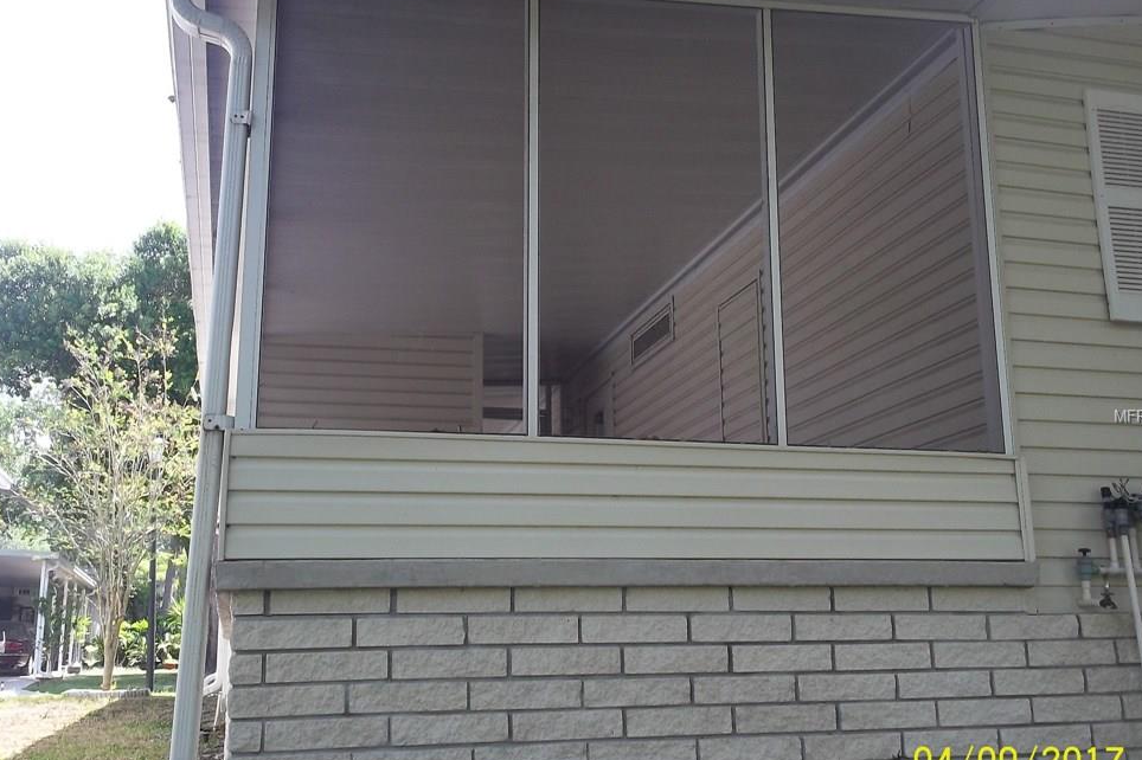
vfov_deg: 31.9
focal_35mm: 42
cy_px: 417
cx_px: 579
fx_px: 1332
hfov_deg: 46.4
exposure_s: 1/100
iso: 80
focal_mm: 6.3
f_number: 4.5
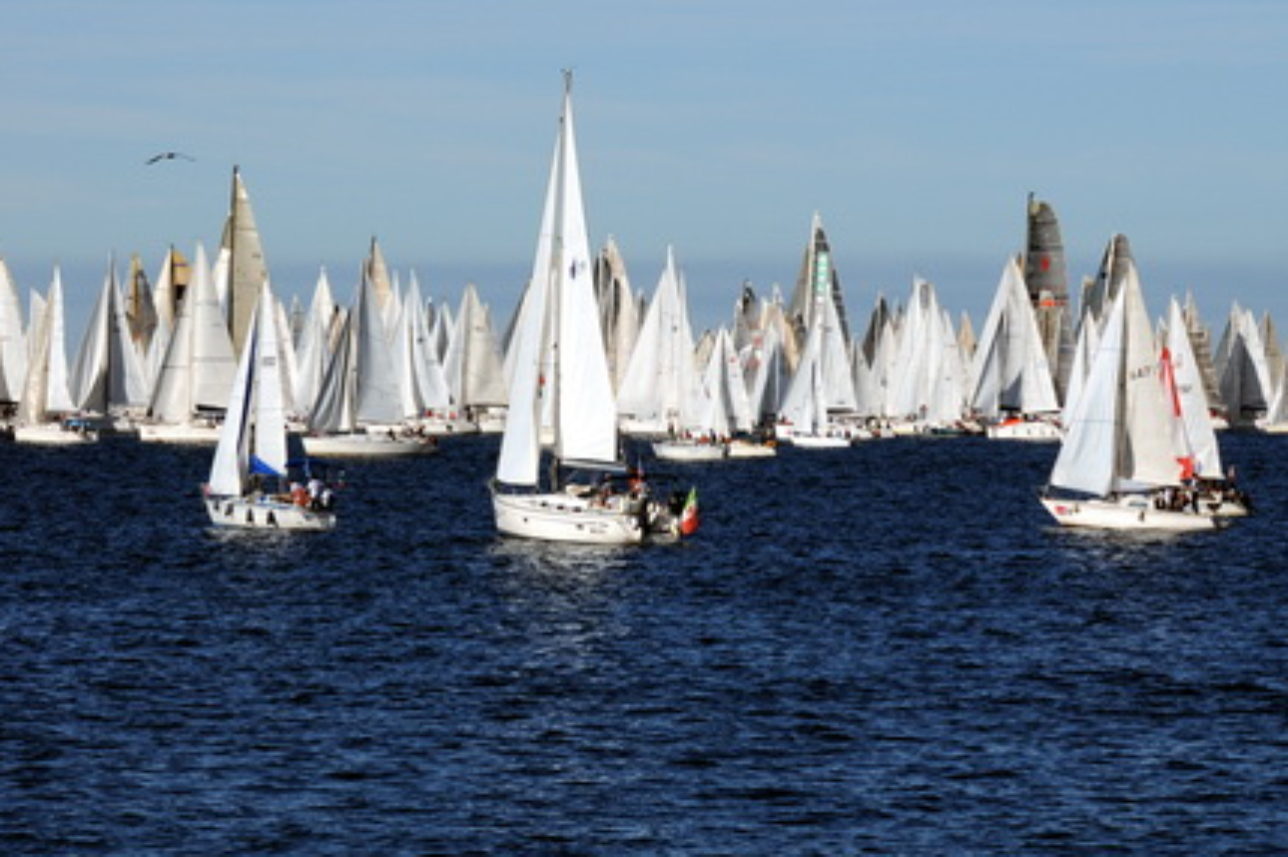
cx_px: 545
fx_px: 7854
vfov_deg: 6.2
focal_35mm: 220
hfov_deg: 9.4
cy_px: 352
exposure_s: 1/640
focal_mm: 105
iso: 200
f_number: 13
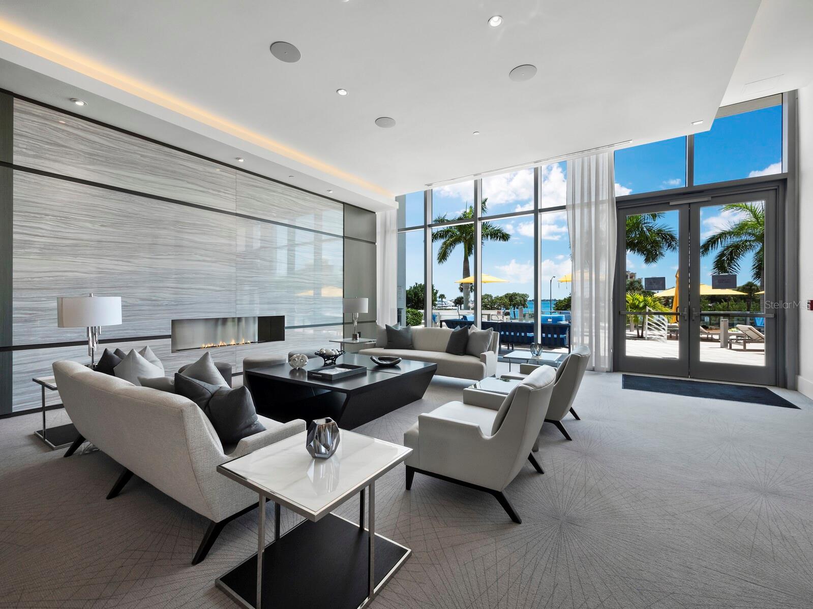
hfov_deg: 102.1
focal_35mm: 14
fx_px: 329
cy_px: 304
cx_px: 406
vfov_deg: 85.7
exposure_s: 1/25
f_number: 9
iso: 400
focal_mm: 7
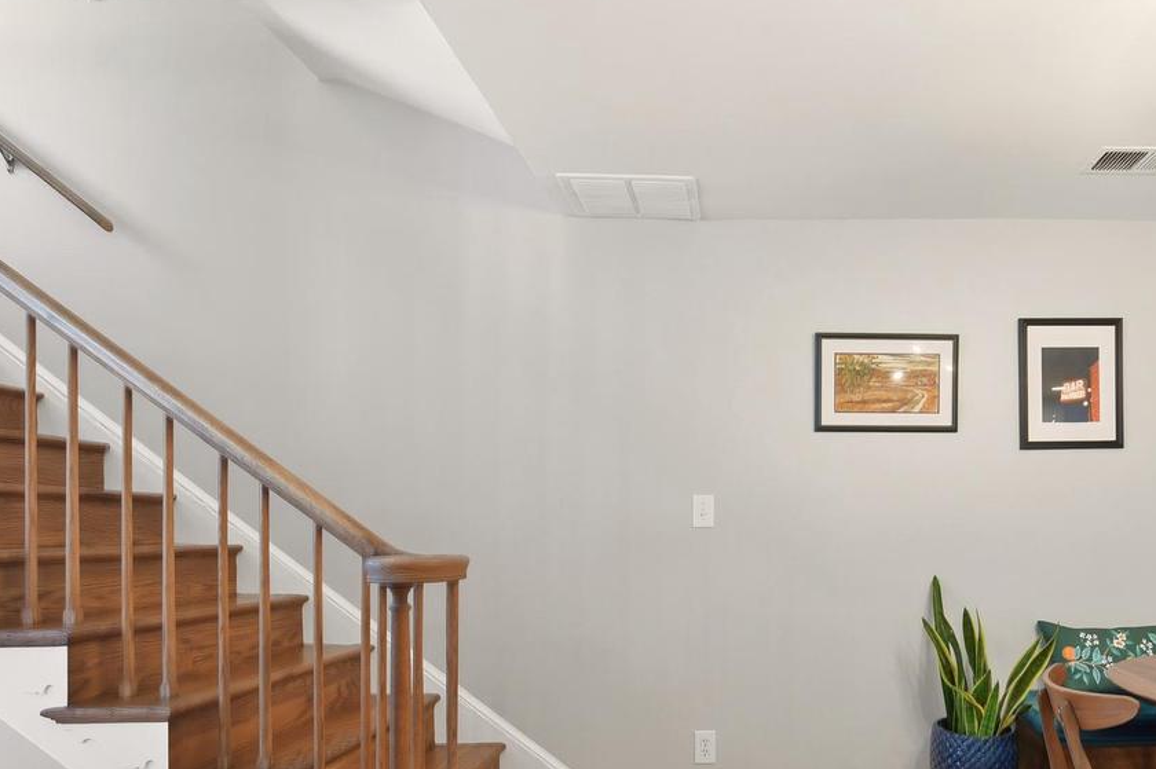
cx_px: 767
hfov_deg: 71.7
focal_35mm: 24
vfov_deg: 51.8
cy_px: 530
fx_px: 770
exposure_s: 1/13
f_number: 10
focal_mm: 14
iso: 250
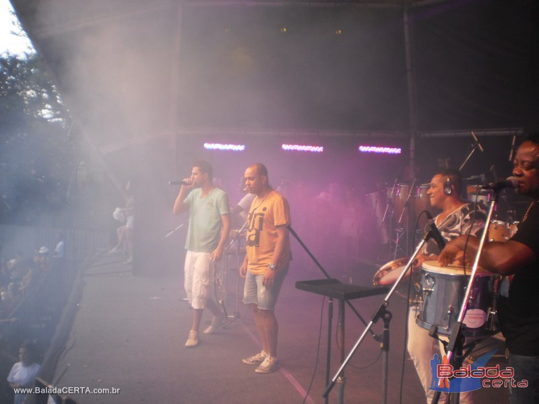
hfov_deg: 51.4
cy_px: 202
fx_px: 561
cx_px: 270
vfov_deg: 39.7
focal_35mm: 36
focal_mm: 6.3
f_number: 3.1
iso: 100
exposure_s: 1/50
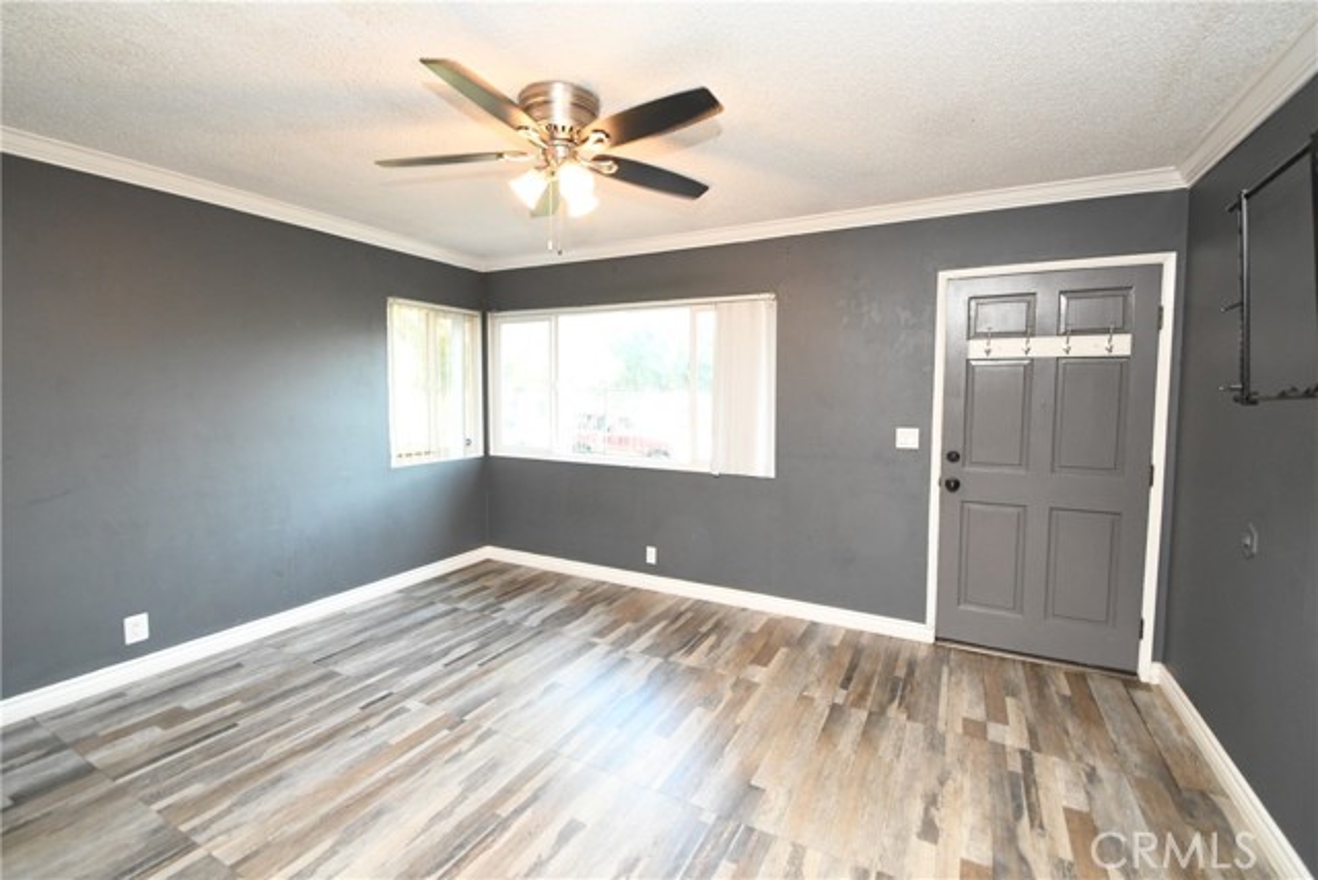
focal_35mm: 15
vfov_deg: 77.4
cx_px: 659
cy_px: 440
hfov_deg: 100.4
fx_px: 549
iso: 1800
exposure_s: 1/60
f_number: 5.6
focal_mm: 10
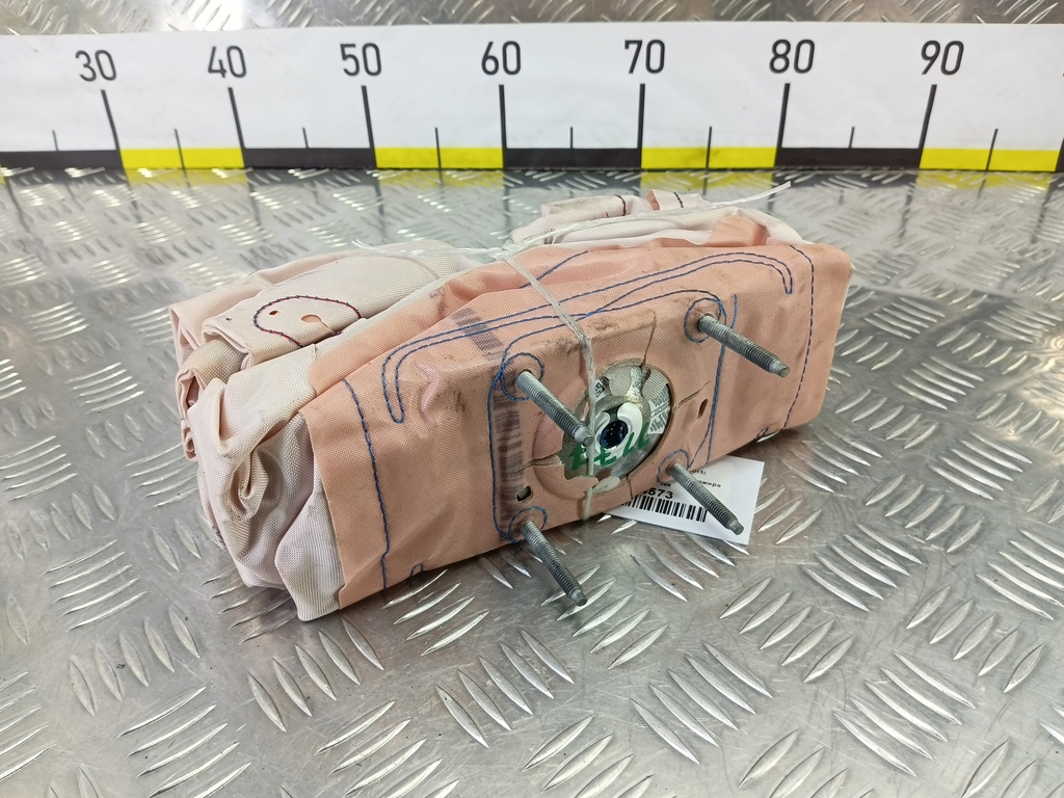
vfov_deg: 58.9
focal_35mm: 23
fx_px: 707
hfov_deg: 73.9
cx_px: 532
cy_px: 399
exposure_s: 1/50
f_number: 1.6
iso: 122
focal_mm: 4.11
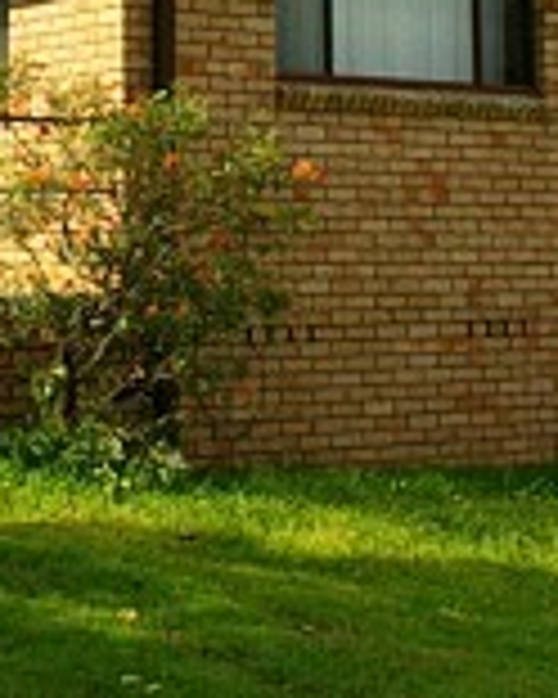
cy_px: -41
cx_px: 4
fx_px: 2137
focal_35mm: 104
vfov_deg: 18.0
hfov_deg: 14.6
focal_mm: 23
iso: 200
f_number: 11
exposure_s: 1/250
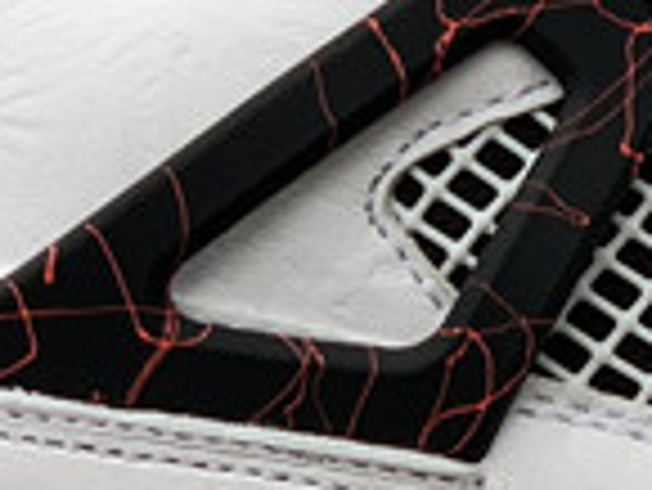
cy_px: 294
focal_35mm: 323
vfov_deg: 4.6
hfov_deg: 6.1
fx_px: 6089
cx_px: 809
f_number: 2.4
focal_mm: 6
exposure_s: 1/200
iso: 16
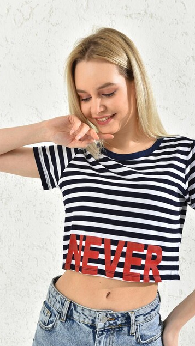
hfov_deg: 25.3
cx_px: 125
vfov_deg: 43.7
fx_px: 432
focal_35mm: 47
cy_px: 189
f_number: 7.1
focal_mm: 38
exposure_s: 1/160
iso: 100
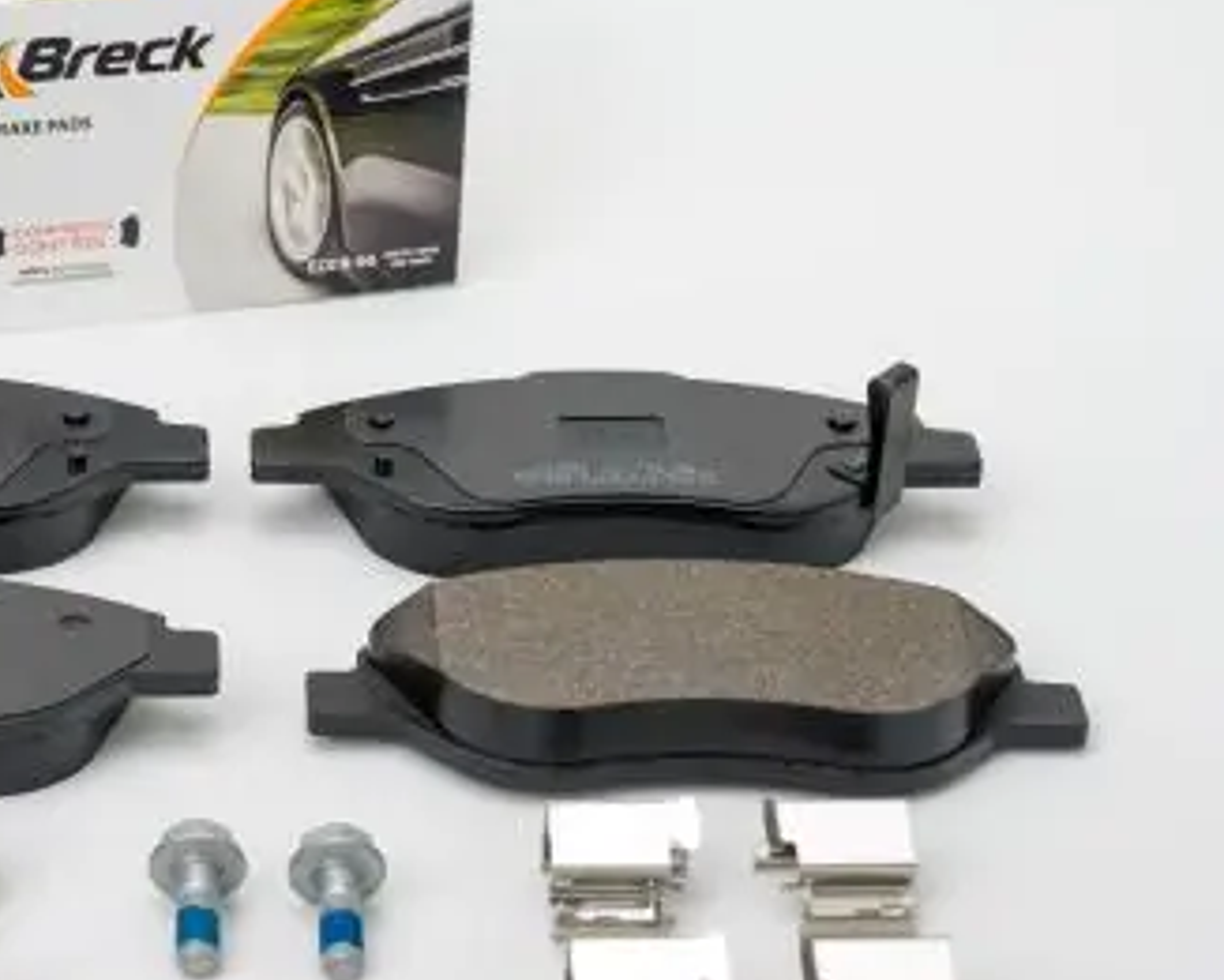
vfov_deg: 12.8
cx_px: 259
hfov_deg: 15.8
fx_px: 4385
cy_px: 518
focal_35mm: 121
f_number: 10
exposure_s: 1/160
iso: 64
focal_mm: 70
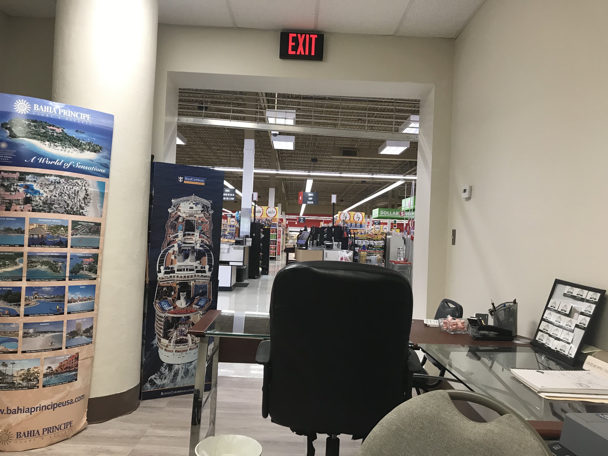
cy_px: 228
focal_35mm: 28
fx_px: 492
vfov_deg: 49.7
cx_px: 304
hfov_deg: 63.4
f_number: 1.8
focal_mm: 3.99
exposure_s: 1/30
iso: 32
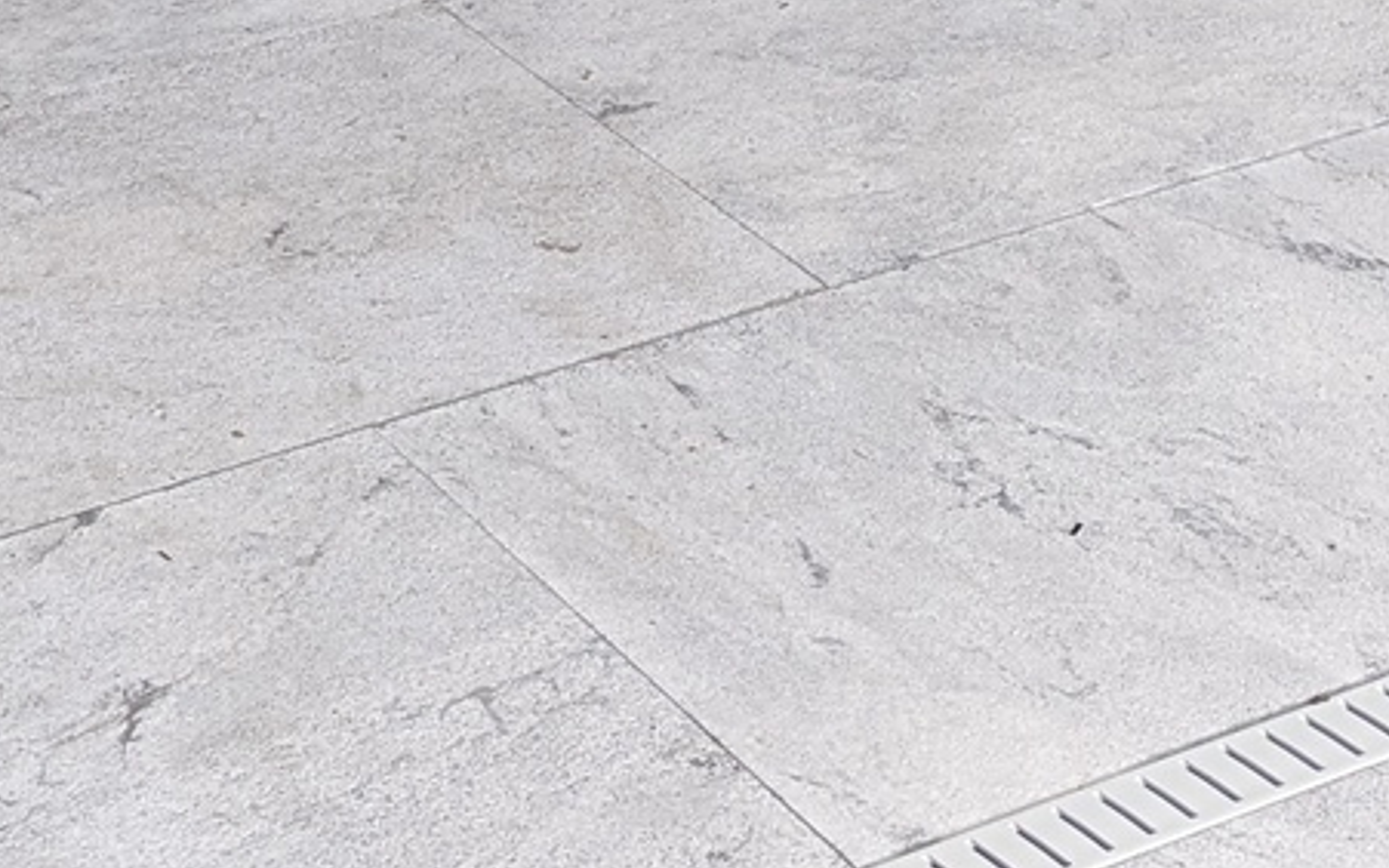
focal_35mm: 113
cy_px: -1293
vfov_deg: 10.0
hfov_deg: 17.9
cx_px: -83
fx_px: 4278
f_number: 1.85
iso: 40
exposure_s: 1/205
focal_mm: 6.81
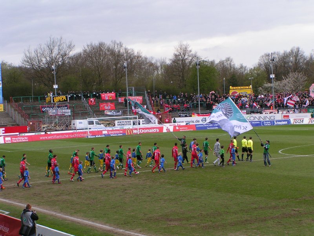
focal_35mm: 86
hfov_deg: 22.8
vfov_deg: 17.2
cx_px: 157
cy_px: 118
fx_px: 780
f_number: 5.6
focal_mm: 13.2
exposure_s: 1/125
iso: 50
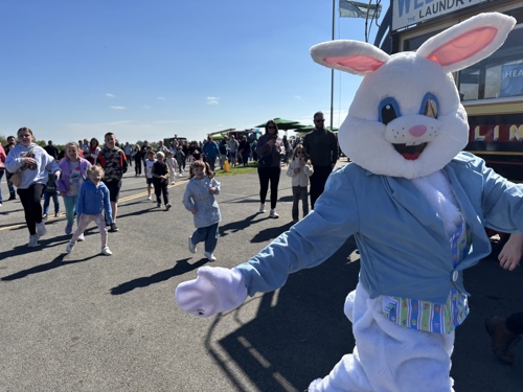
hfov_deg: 67.3
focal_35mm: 26
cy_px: 196
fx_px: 393
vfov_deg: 53.1
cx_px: 262
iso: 50
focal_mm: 5.96
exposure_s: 1/3311
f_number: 1.6
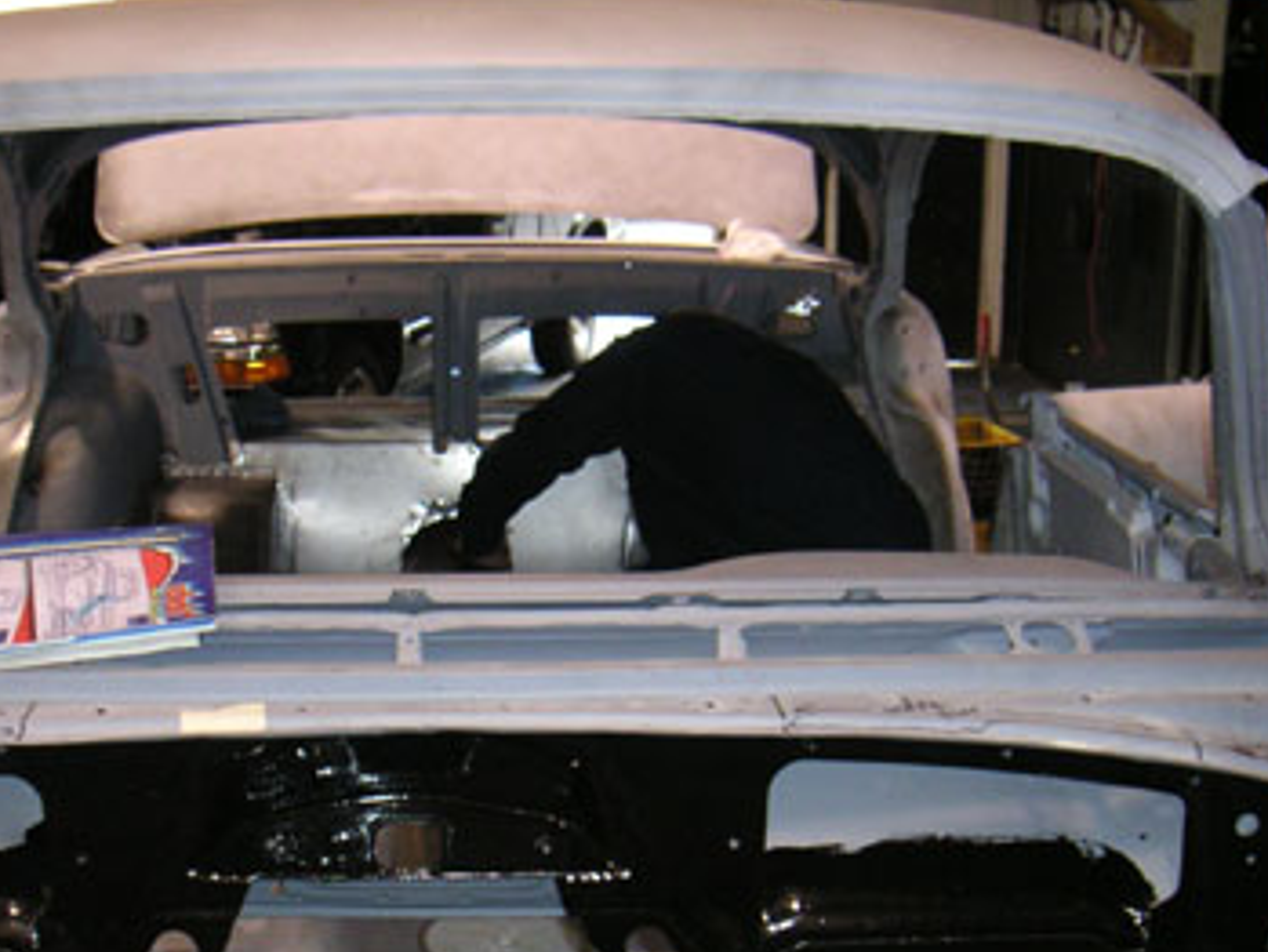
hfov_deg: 38.7
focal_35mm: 49
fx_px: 1796
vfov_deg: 29.7
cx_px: 509
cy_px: 541
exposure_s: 1/45
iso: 160
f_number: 2.8
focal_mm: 6
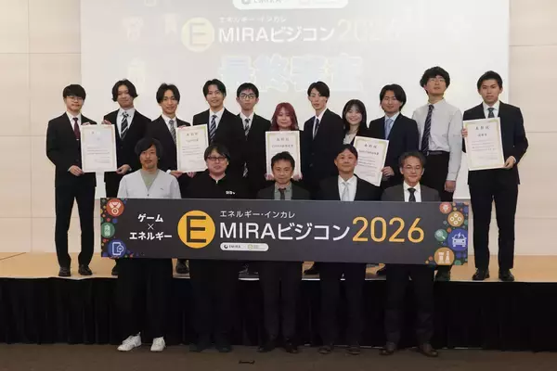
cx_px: 278
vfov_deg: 31.2
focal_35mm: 43
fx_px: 665
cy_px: 186
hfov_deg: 45.4
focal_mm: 29
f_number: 6.3
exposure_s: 1/250
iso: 3200
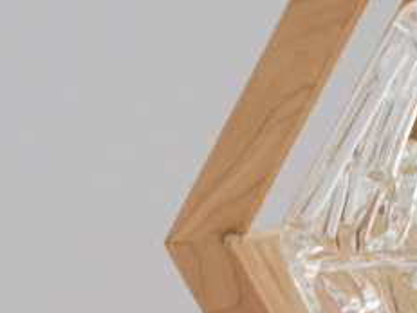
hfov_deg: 12.0
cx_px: 540
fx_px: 1926
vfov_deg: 9.3
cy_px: 242
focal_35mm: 160
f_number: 8
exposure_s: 1/60
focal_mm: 40
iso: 100
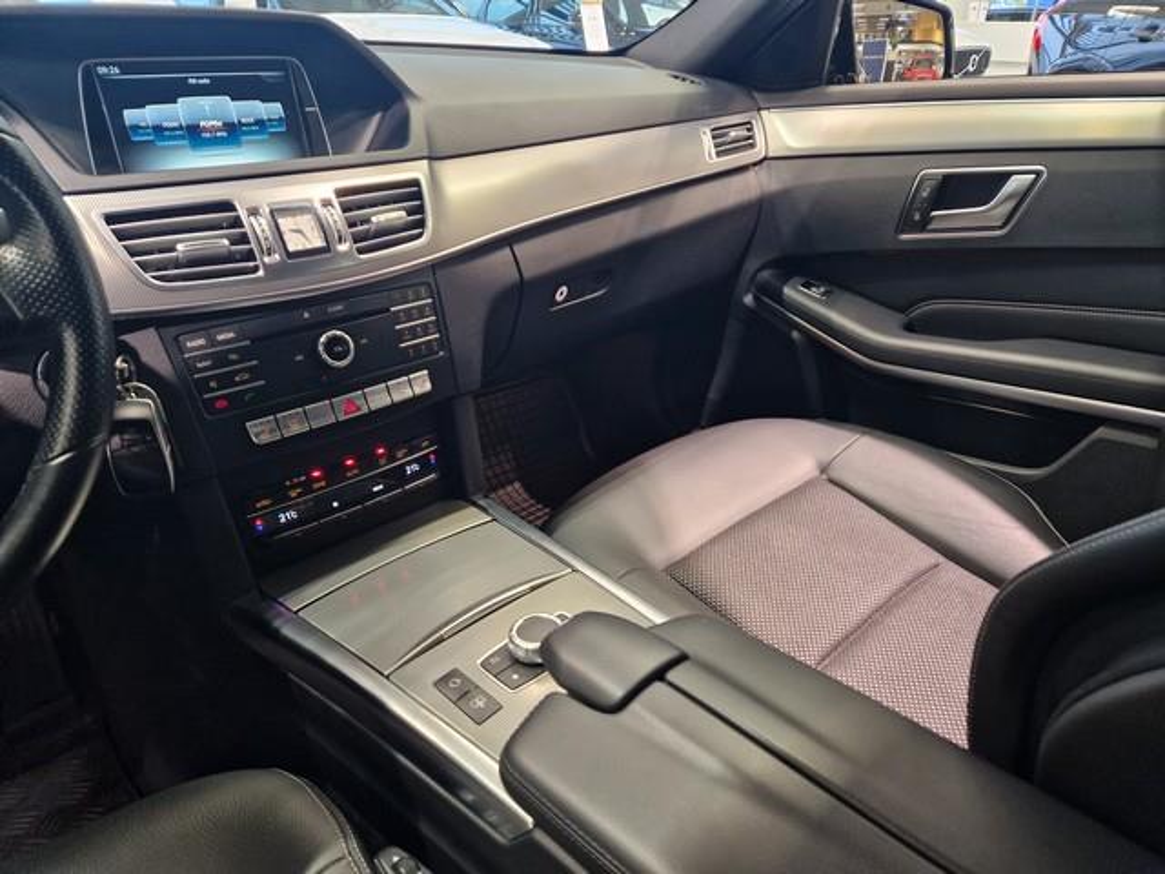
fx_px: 774
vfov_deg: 58.9
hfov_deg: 73.9
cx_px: 582
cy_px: 437
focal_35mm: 23
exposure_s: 1/60
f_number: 1.8
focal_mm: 5.4
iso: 200
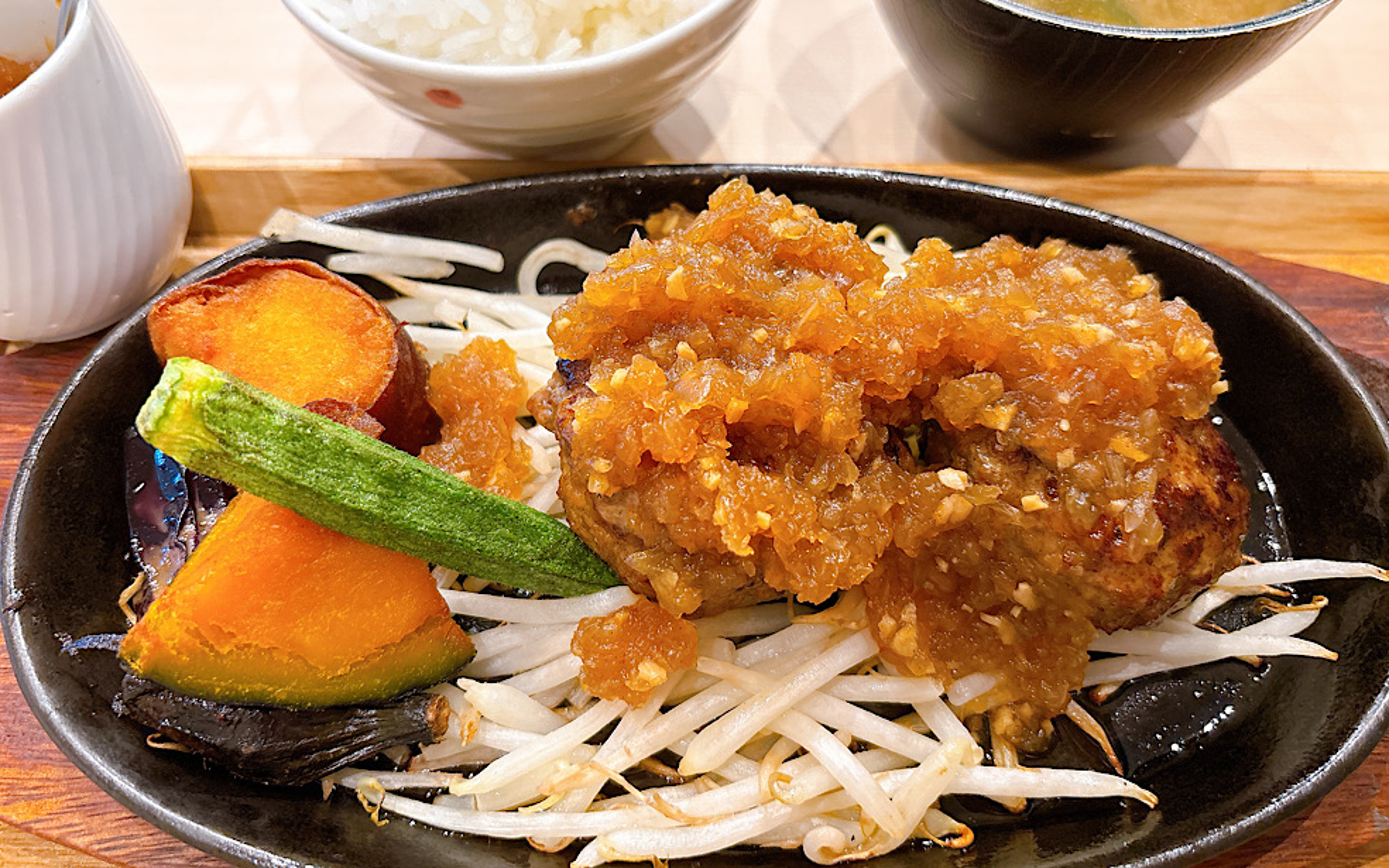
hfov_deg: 66.5
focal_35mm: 28
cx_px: 697
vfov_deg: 44.3
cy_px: 346
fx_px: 1060
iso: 125
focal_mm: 5.96
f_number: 1.6
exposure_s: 1/50
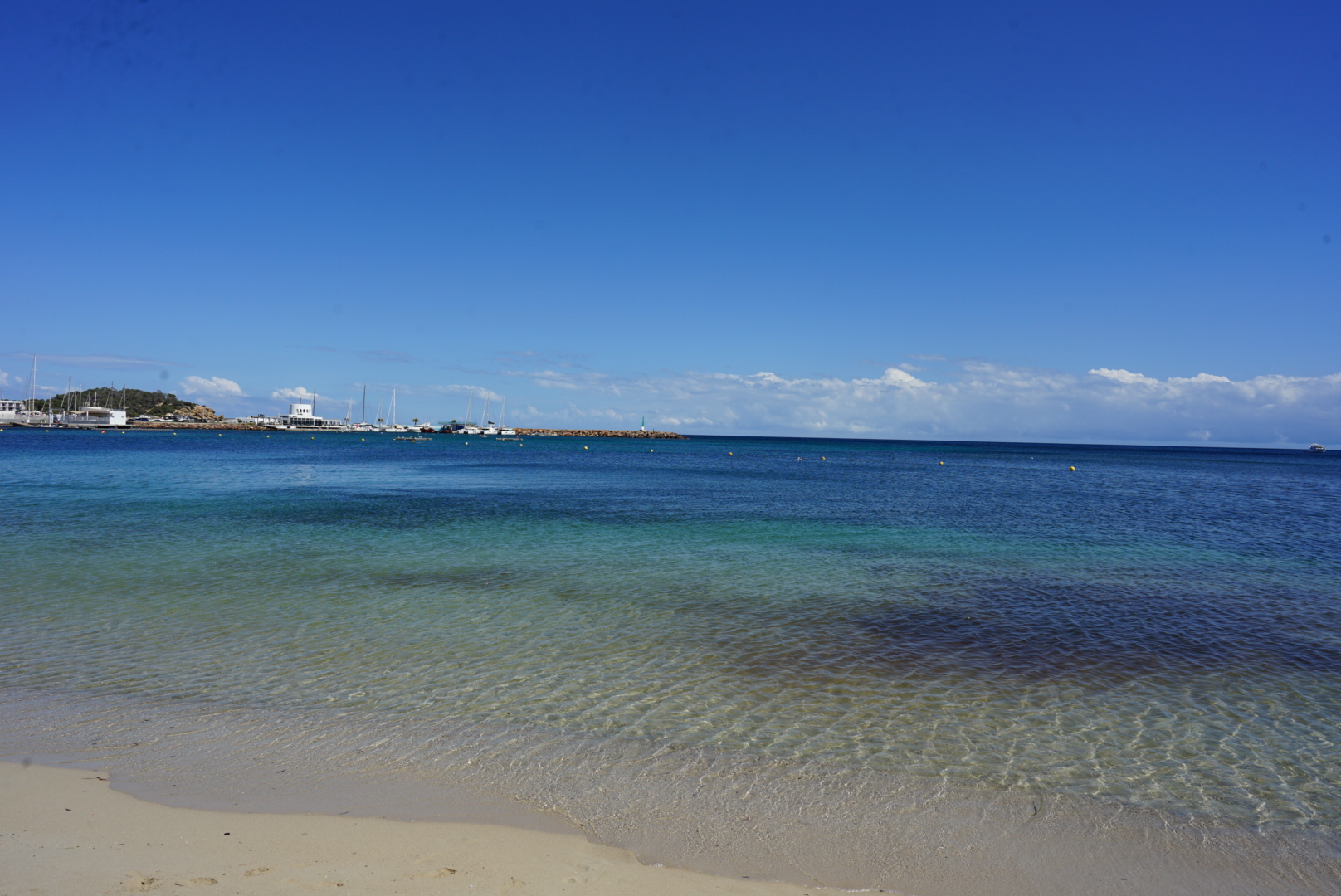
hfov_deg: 73.7
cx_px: 670
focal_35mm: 24
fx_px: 895
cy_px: 448
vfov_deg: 53.2
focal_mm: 24
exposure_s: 1/250
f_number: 11
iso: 100
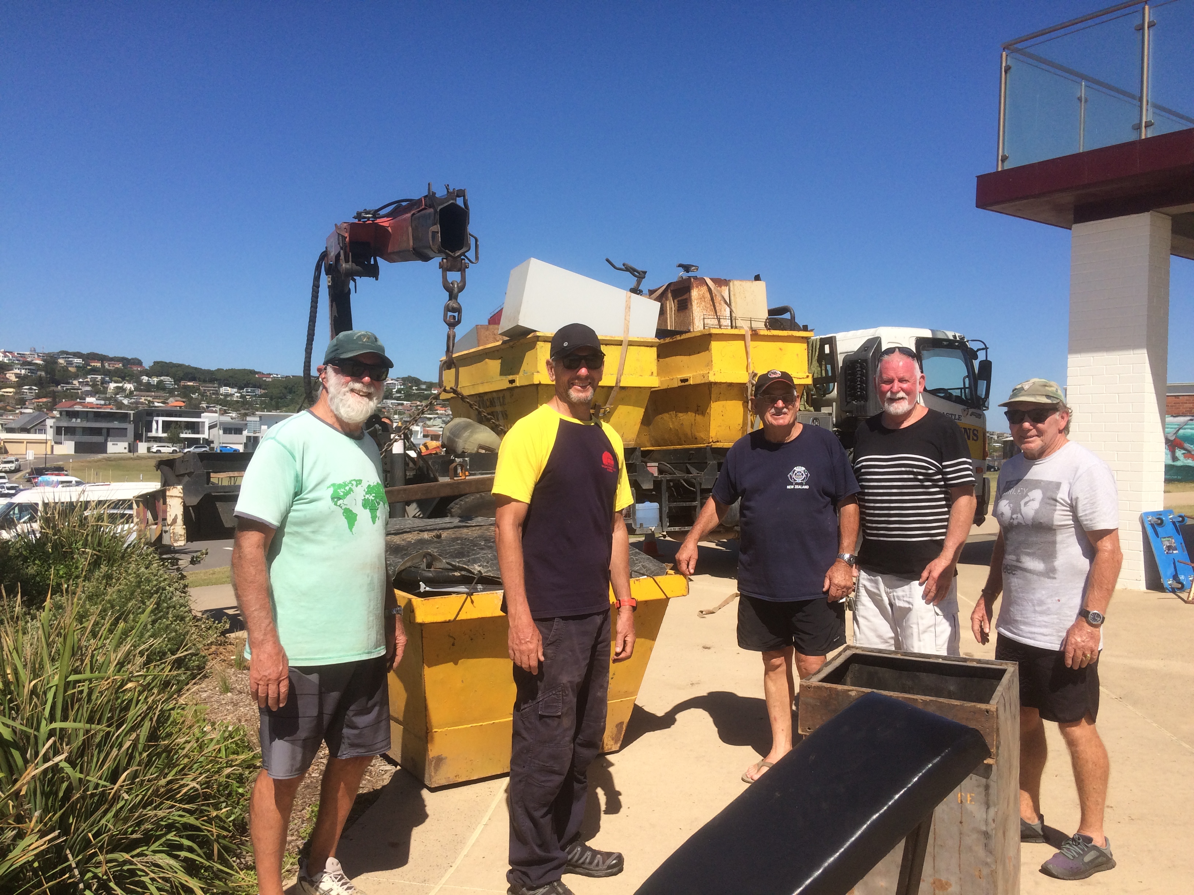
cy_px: 448
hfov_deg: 61.7
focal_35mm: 29
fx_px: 1000
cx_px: 597
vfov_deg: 48.2
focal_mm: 4.15
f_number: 2.2
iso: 32
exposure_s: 1/2933
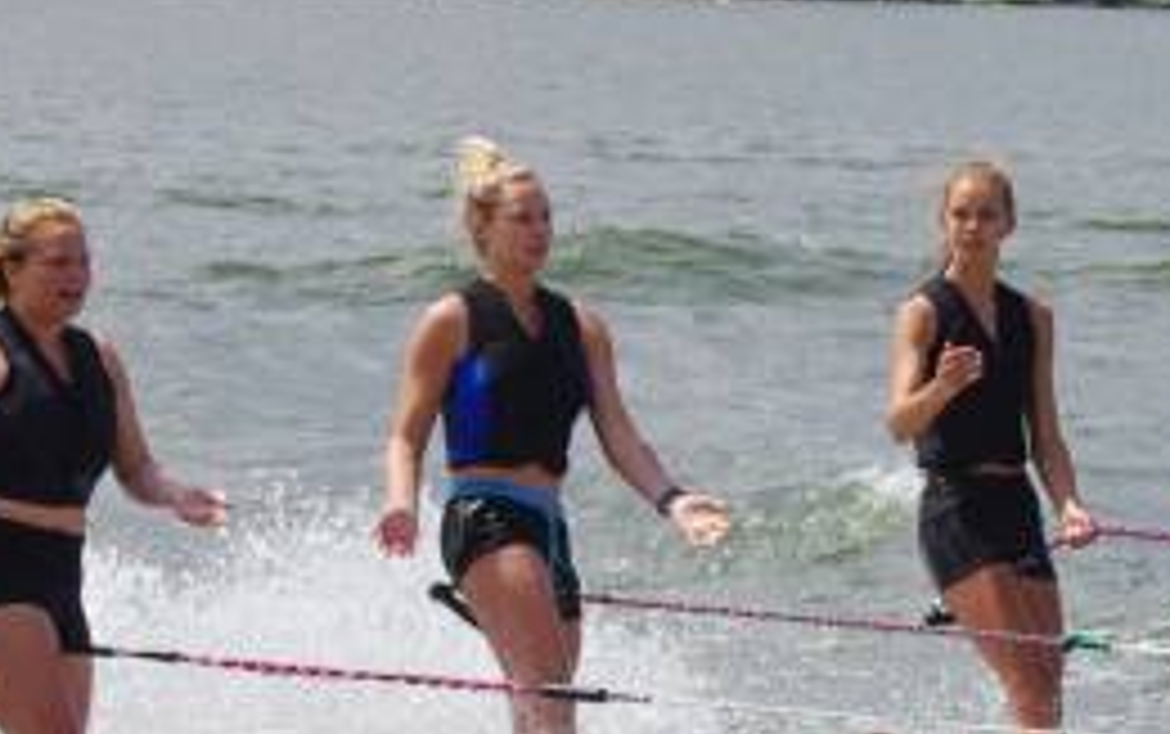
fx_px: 13180
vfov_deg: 3.2
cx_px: 612
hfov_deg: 5.1
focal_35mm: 413
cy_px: 450
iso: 800
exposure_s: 1/2000
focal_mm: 107.5
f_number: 8
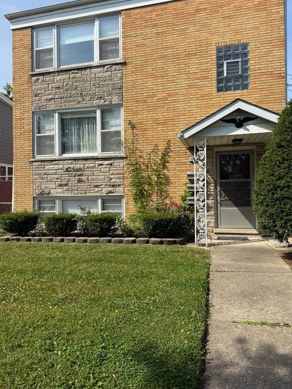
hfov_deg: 54.9
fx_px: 281
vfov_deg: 69.4
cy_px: 190
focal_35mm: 25
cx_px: 145
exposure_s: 1/3021
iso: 80
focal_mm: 6.76
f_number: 1.78
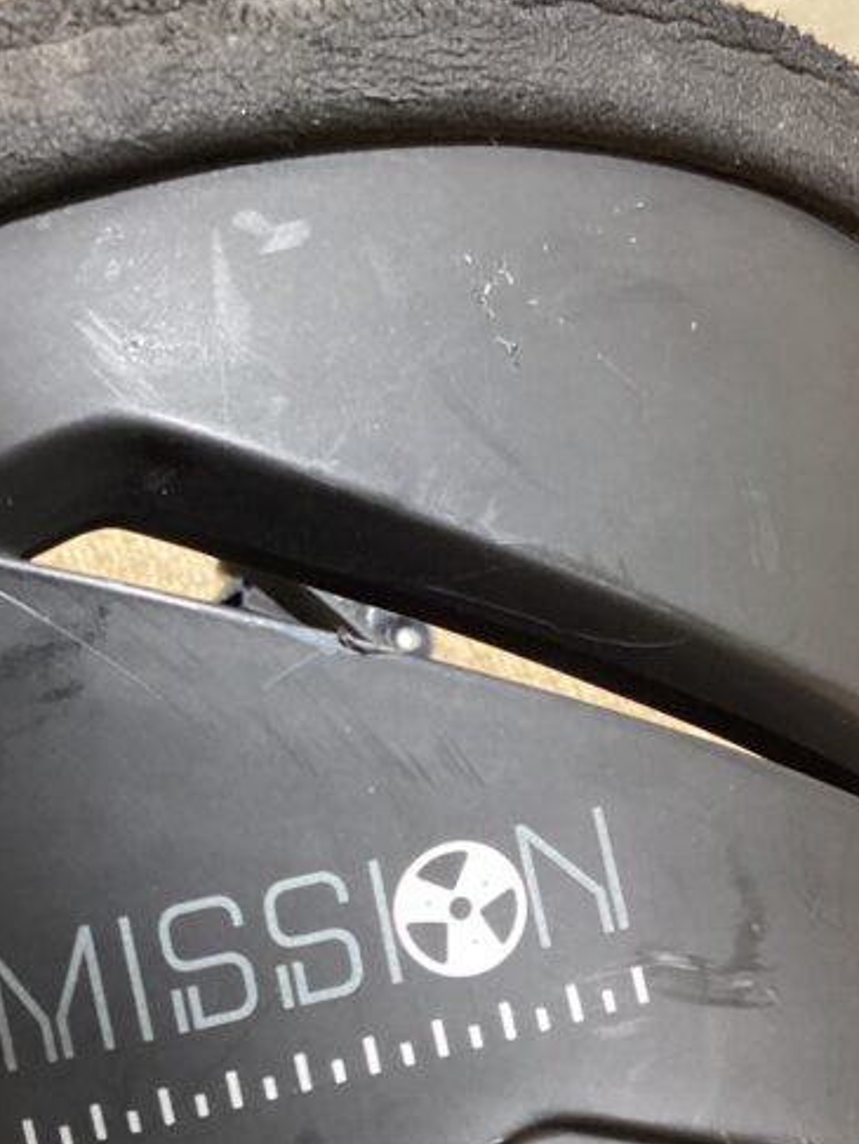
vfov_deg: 37.4
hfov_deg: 28.5
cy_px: 664
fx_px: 1686
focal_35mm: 51
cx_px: 325
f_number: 2.4
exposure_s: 1/50
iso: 320
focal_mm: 3.3
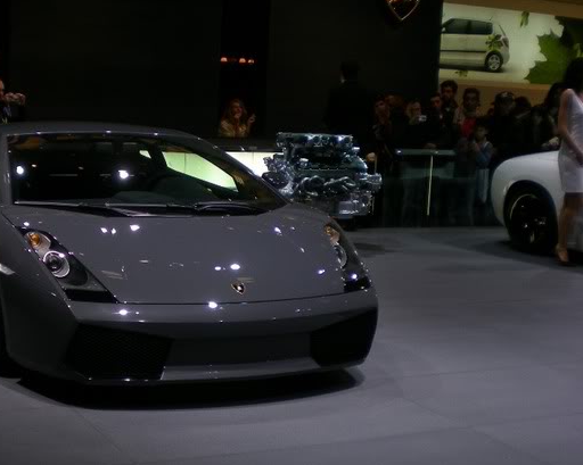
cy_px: 284
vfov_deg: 26.1
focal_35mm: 58
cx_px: 130
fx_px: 1000
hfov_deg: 31.8
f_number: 3.1
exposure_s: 1/74.7
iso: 50
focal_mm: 6.3
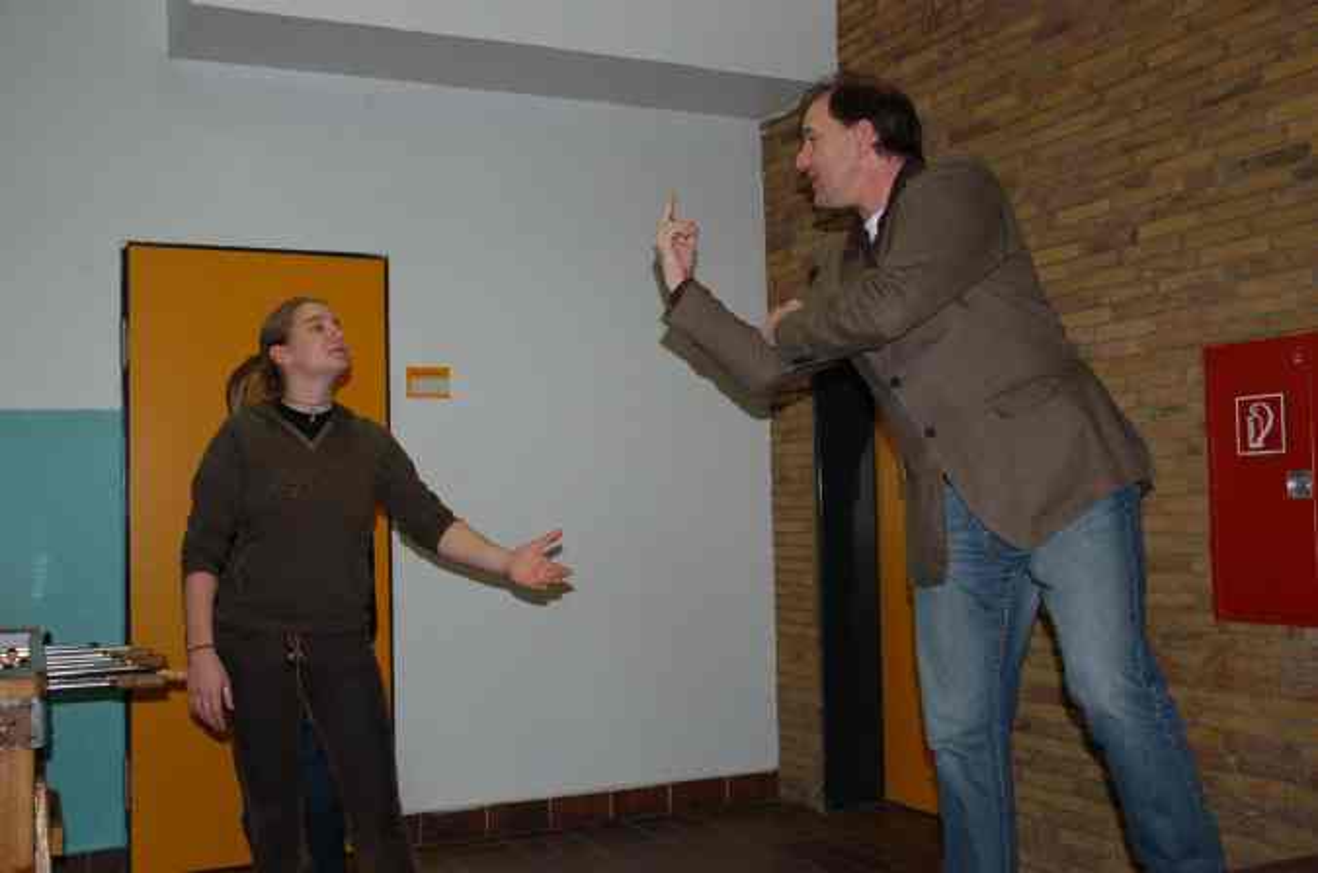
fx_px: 1480
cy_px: 436
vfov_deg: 32.9
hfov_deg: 48.0
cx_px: 659
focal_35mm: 40
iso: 400
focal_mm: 27
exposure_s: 1/60
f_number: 3.8
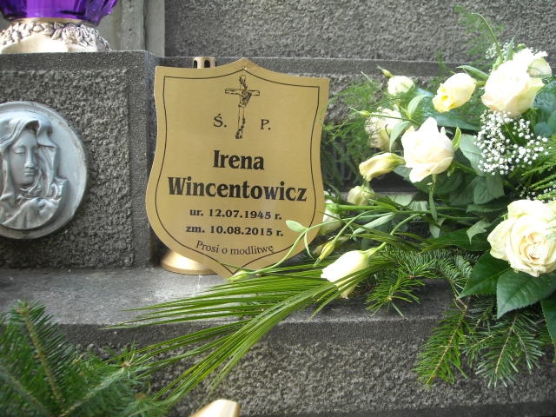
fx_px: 562
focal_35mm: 35
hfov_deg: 52.6
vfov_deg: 40.7
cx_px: 278
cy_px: 208
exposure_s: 1/184
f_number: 2.8
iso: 161
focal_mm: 5.7
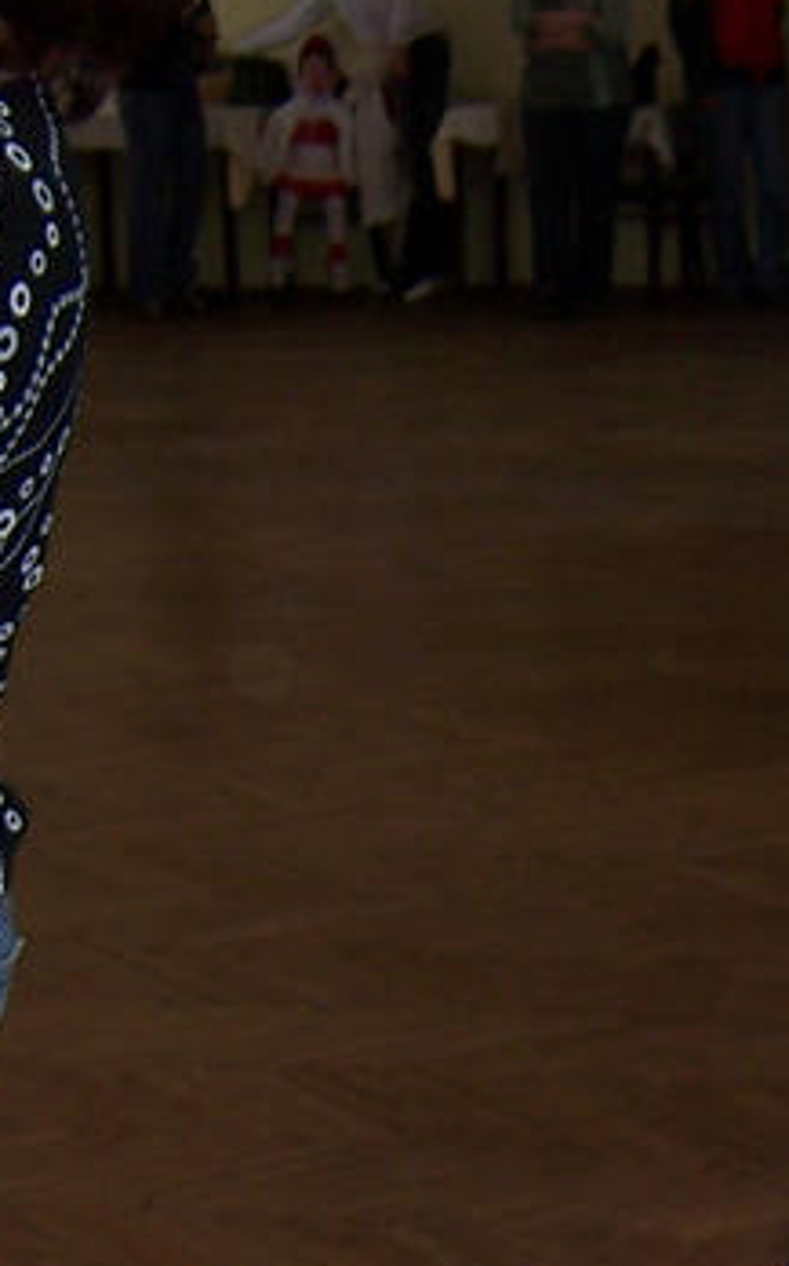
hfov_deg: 12.6
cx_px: 764
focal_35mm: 103
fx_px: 3550
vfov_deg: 19.5
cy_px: 1350
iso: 80
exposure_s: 1/60
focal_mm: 5.5
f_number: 2.8
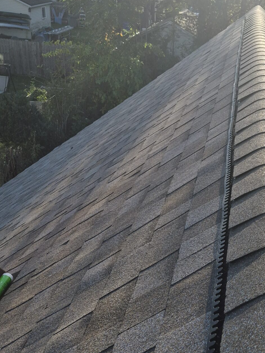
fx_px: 480
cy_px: 163
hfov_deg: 29.4
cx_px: 248
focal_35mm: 47
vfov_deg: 40.4
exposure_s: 1/3712
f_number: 1.8
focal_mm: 5.4
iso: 80
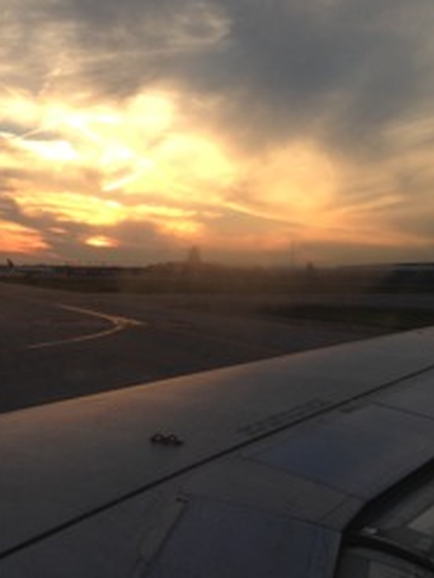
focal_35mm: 59
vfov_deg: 32.6
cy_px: 230
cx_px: 110
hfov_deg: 24.6
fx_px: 985
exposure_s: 1/398
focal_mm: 4.12
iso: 50
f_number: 2.4
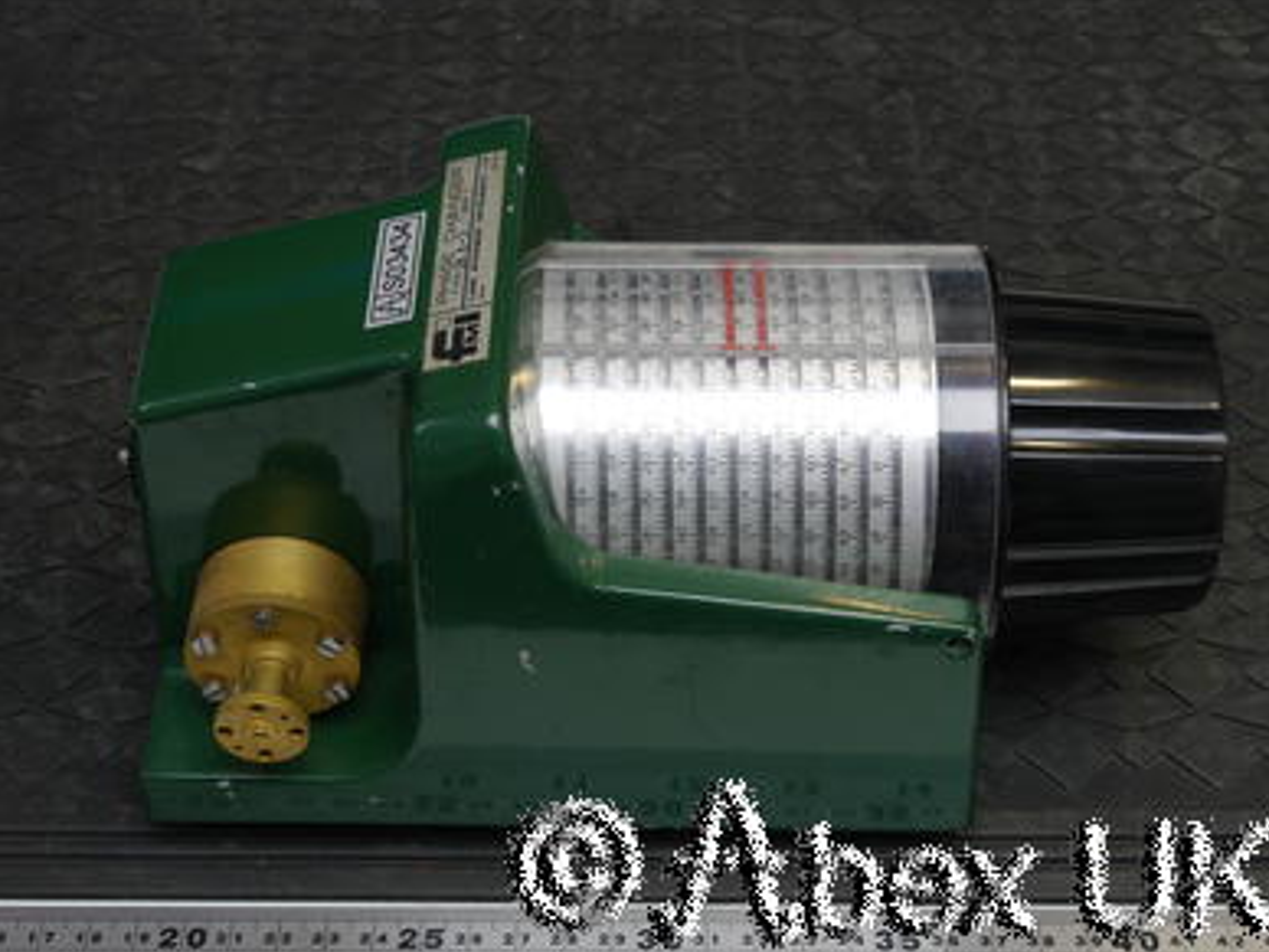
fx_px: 2420
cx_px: 648
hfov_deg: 29.4
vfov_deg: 22.3
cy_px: 474
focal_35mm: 66
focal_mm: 32
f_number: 11
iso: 400
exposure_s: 1/13
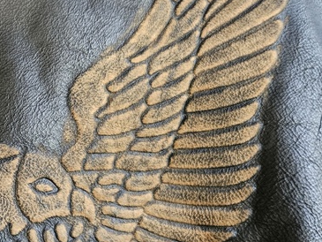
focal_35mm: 63
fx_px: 586
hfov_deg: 28.4
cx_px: -14
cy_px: 131
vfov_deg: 23.3
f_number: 1.8
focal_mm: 5.4
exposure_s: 1/100
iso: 640
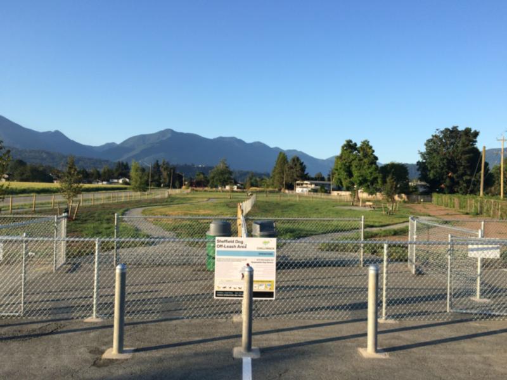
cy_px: 190
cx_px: 254
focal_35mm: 29
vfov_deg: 48.2
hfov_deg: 61.7
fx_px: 425
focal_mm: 4.15
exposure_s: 1/1001
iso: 32
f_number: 2.2
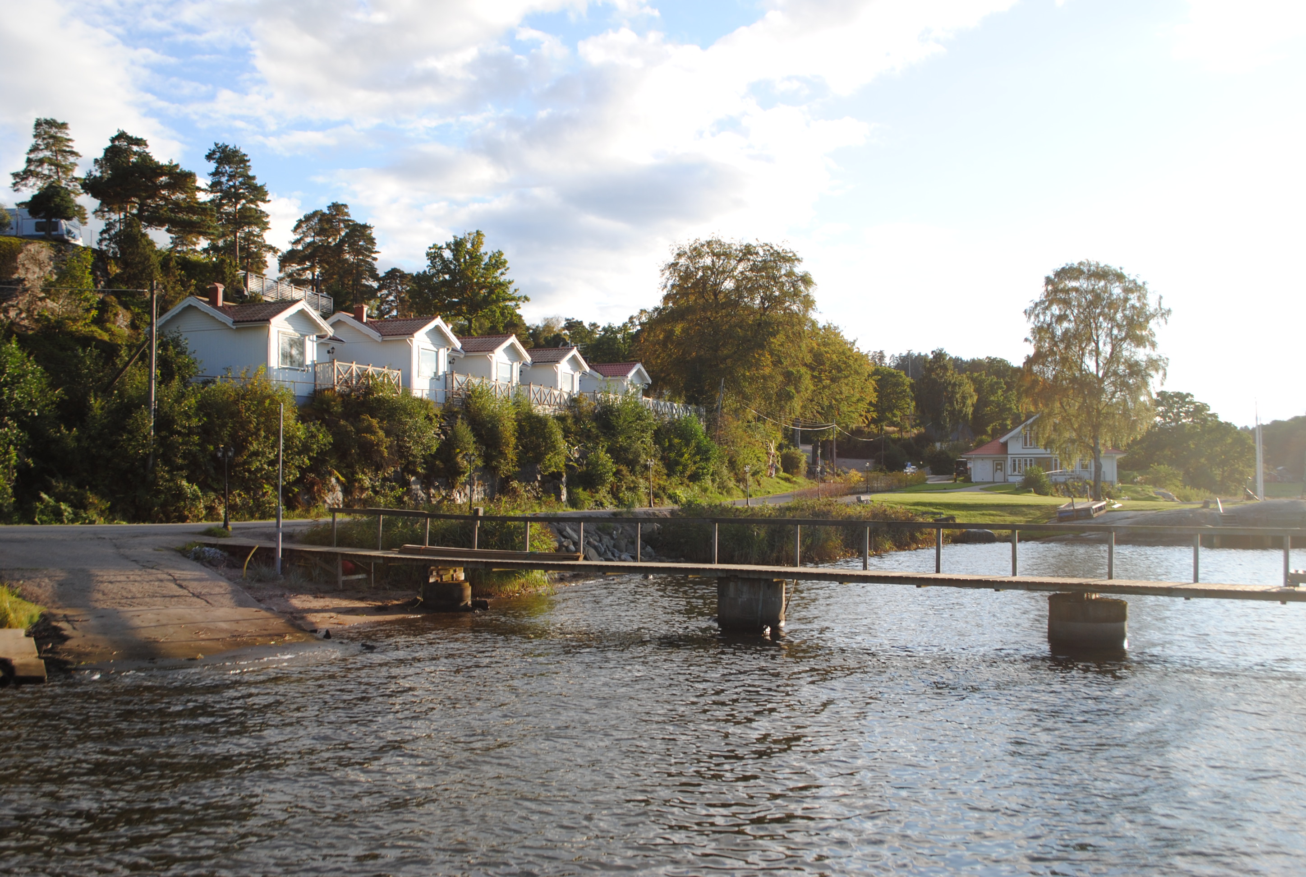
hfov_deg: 57.1
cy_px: 438
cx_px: 653
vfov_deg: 40.1
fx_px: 1200
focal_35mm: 33
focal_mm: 22
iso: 100
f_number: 7.1
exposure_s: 1/200
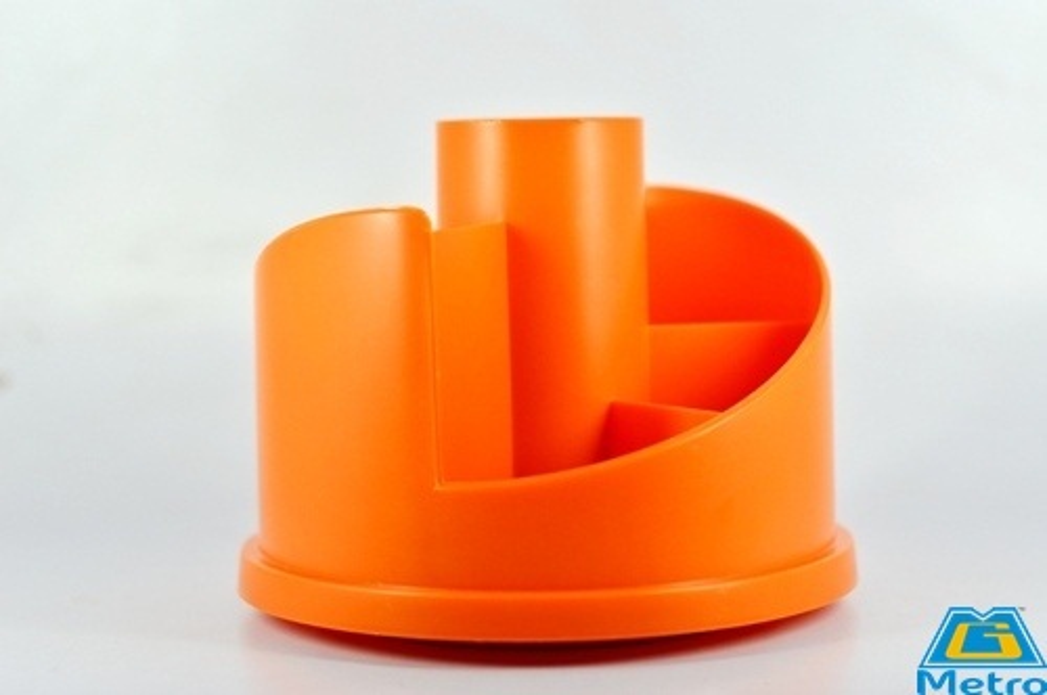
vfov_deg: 18.1
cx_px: 524
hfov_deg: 27.0
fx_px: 2178
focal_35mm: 75
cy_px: 348
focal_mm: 50
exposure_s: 1/200
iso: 200
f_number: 3.5
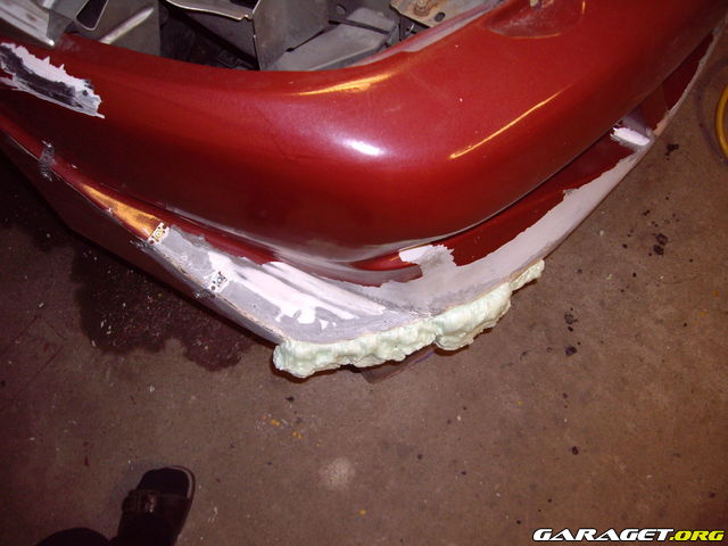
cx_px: 364
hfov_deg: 49.0
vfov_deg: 37.7
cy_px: 273
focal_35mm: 38
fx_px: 799
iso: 200
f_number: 2.7
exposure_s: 1/40
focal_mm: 6.2
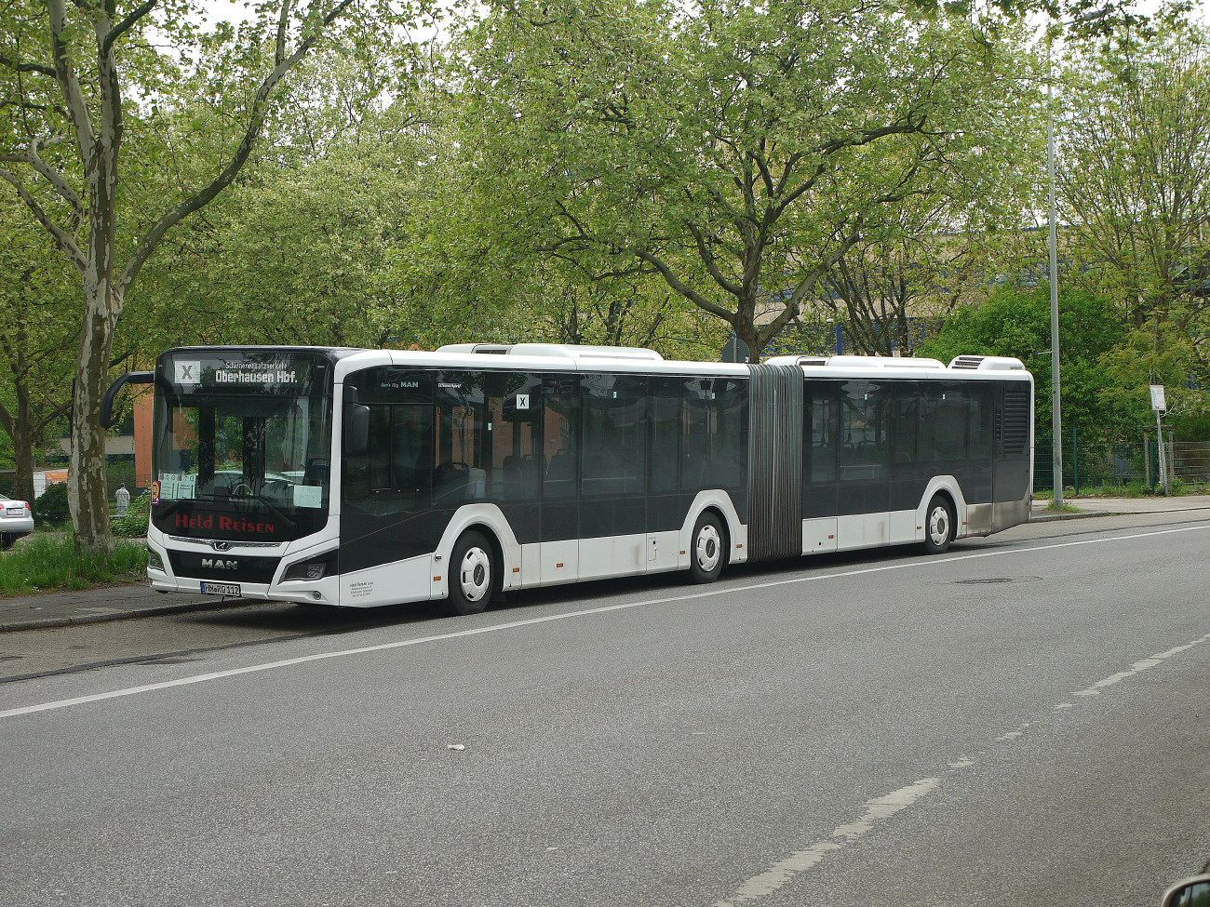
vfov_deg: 22.3
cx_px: 605
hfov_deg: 29.4
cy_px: 454
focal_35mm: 66
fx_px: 2307
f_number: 5.4
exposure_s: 1/60.2
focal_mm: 33
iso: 160
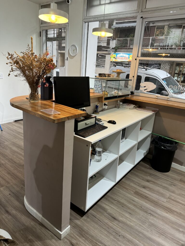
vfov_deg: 71.6
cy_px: 123
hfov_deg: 56.8
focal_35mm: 24
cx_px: 92
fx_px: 171
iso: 160
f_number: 1.78
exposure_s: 1/50
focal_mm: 6.76
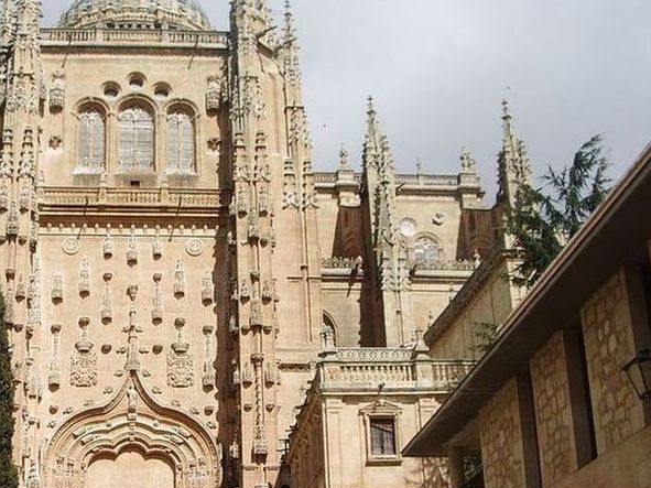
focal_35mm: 58
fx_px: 1091
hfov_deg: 32.7
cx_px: 169
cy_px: 351
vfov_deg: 25.0
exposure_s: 1/500
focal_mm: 5.8
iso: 50
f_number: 4.3
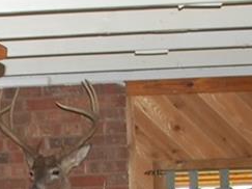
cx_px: -171
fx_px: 1244
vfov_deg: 8.3
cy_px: 364
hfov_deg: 11.0
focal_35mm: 171
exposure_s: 1/60
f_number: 3.5
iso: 400
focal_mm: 18
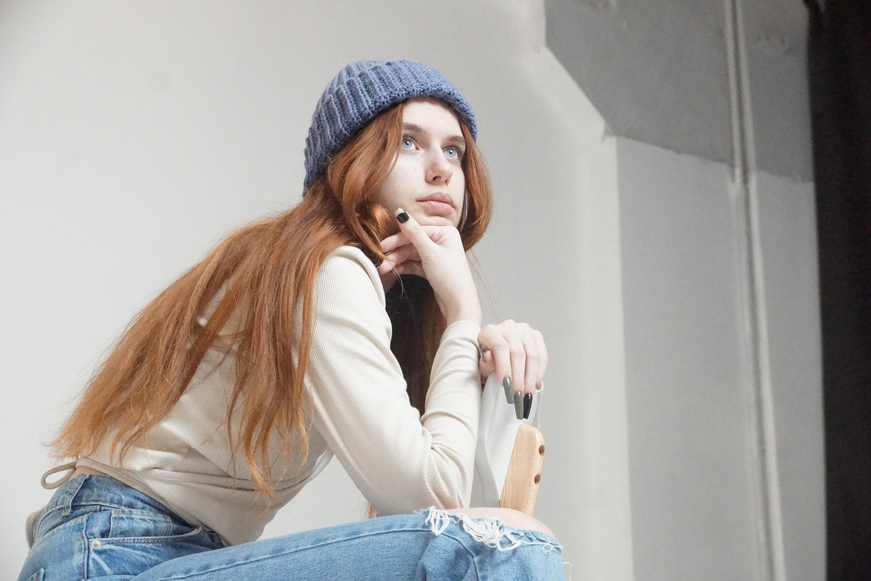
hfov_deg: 33.4
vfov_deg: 22.6
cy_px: 290
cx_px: 436
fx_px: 1452
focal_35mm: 60
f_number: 5.6
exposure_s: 1/125
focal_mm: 40
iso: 6400
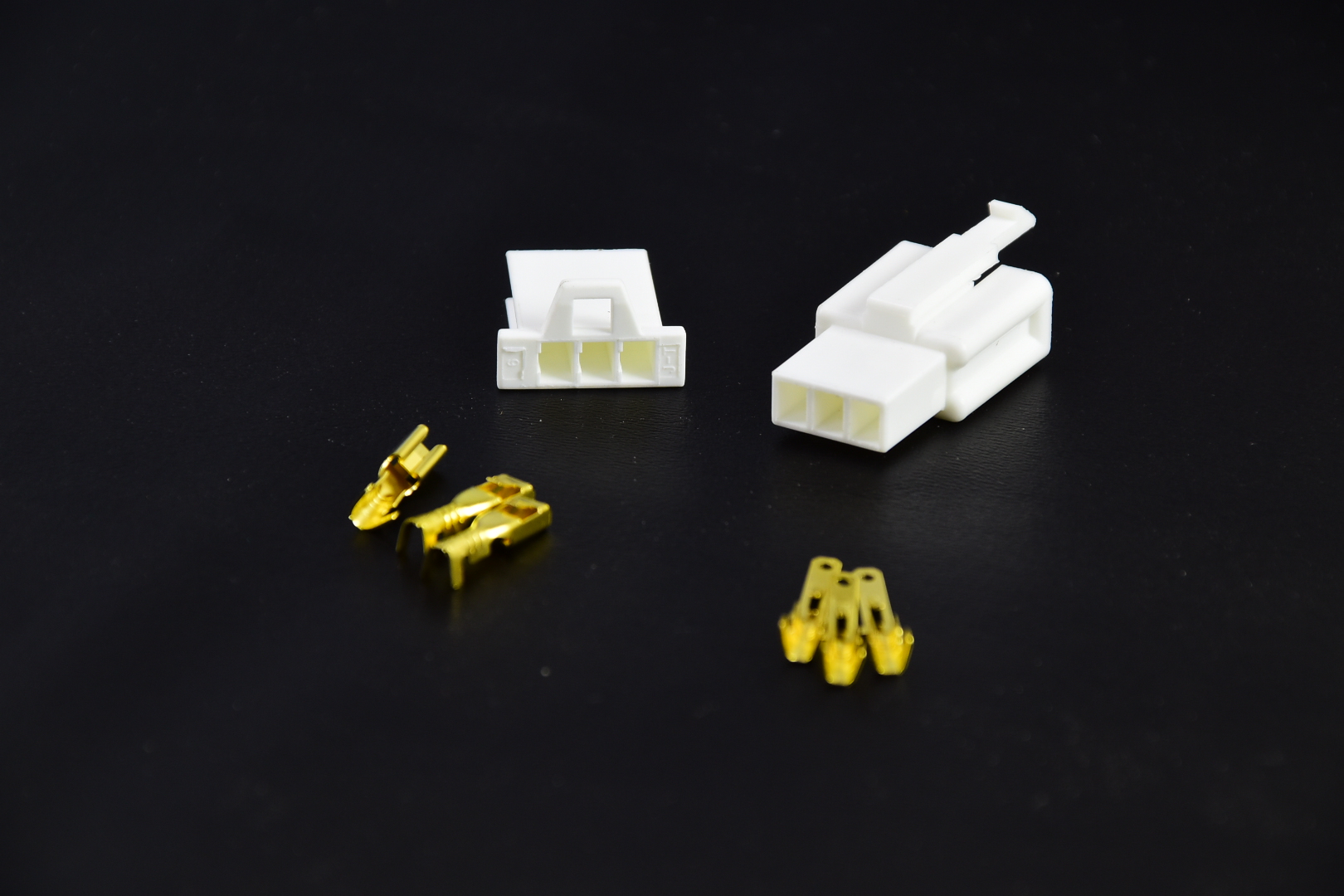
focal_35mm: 300
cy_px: 448
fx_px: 11199
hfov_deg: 6.9
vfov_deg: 4.6
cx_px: 672
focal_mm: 200
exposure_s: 1/3
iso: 250
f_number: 8
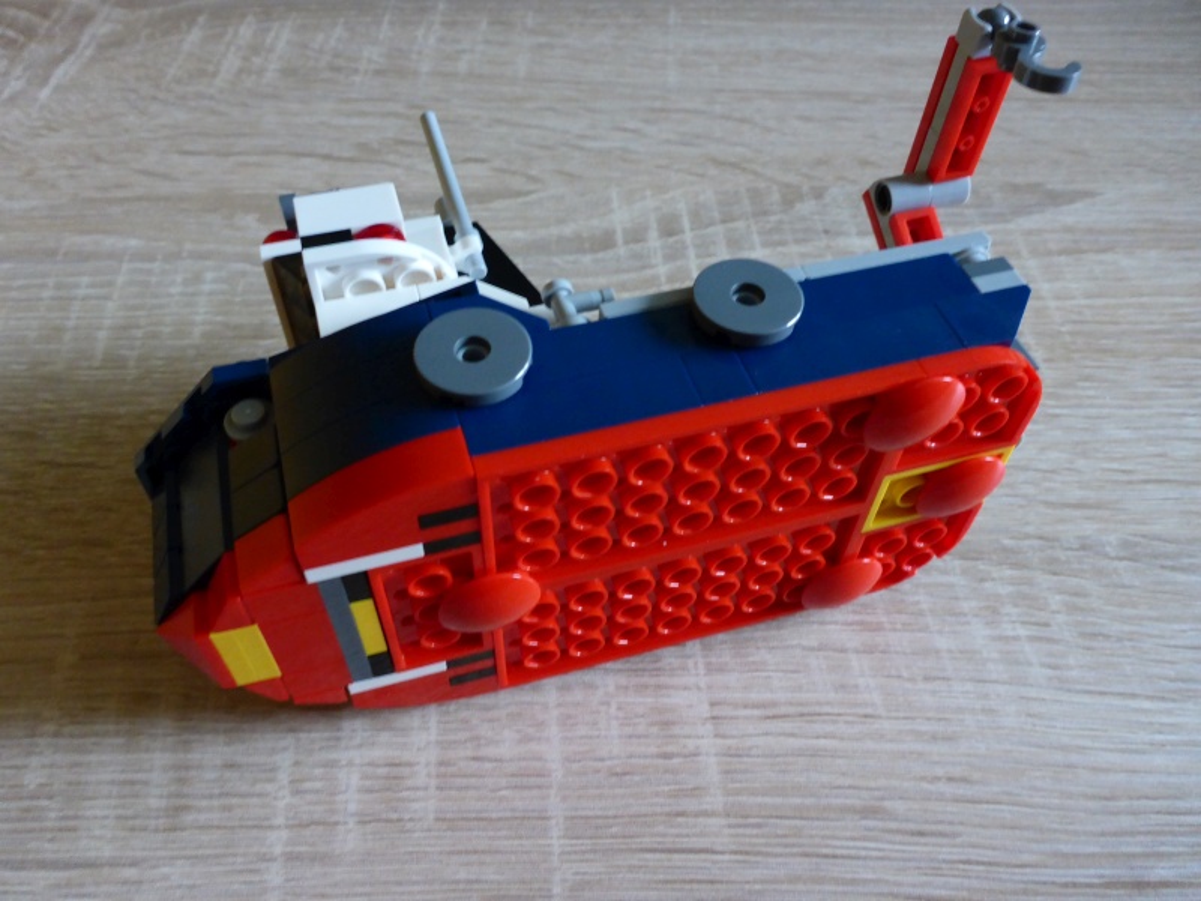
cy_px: 450
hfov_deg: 63.4
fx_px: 971
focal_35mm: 28
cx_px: 600
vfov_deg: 49.7
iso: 500
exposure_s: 1/4
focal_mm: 4.9
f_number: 3.3
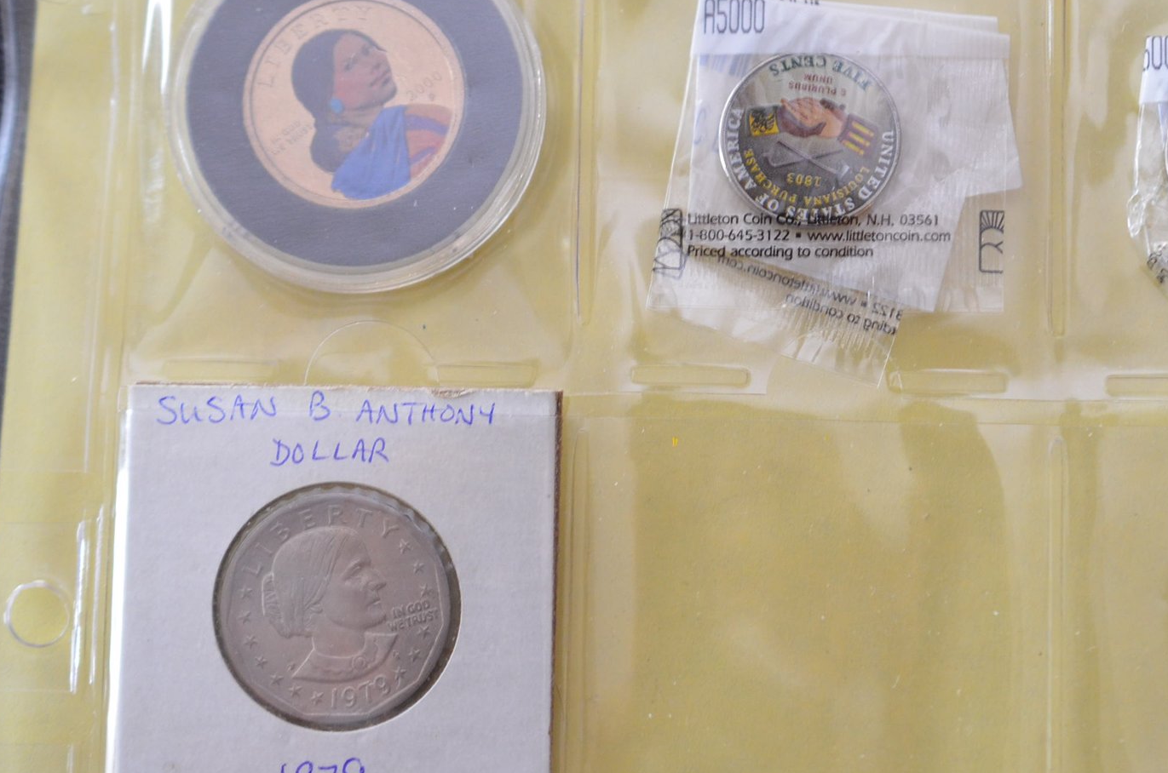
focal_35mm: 75
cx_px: 666
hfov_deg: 27.0
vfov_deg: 18.1
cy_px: 392
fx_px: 2428
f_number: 4
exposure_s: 1/60
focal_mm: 40
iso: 1250
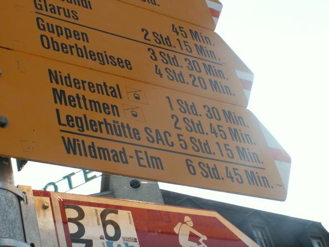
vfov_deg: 20.4
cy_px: 124
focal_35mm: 72
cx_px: 164
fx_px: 684
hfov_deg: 27.0
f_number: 6.3
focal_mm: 12
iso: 50
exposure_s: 1/160
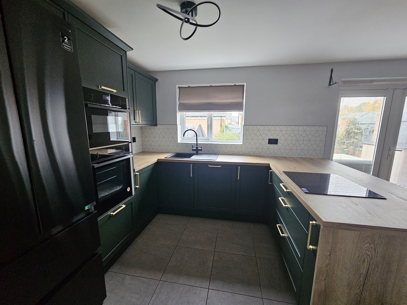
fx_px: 153
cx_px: 204
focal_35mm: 13
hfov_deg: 106.2
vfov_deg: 89.9
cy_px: 152
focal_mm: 2.2
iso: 500
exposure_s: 1/70.8
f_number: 2.2
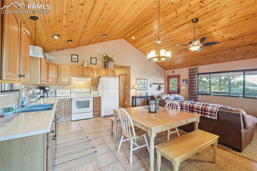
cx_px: 128
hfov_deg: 100.4
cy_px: 86
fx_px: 107
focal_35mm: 15
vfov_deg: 77.3
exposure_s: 1/4
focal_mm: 10
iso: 800
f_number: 8
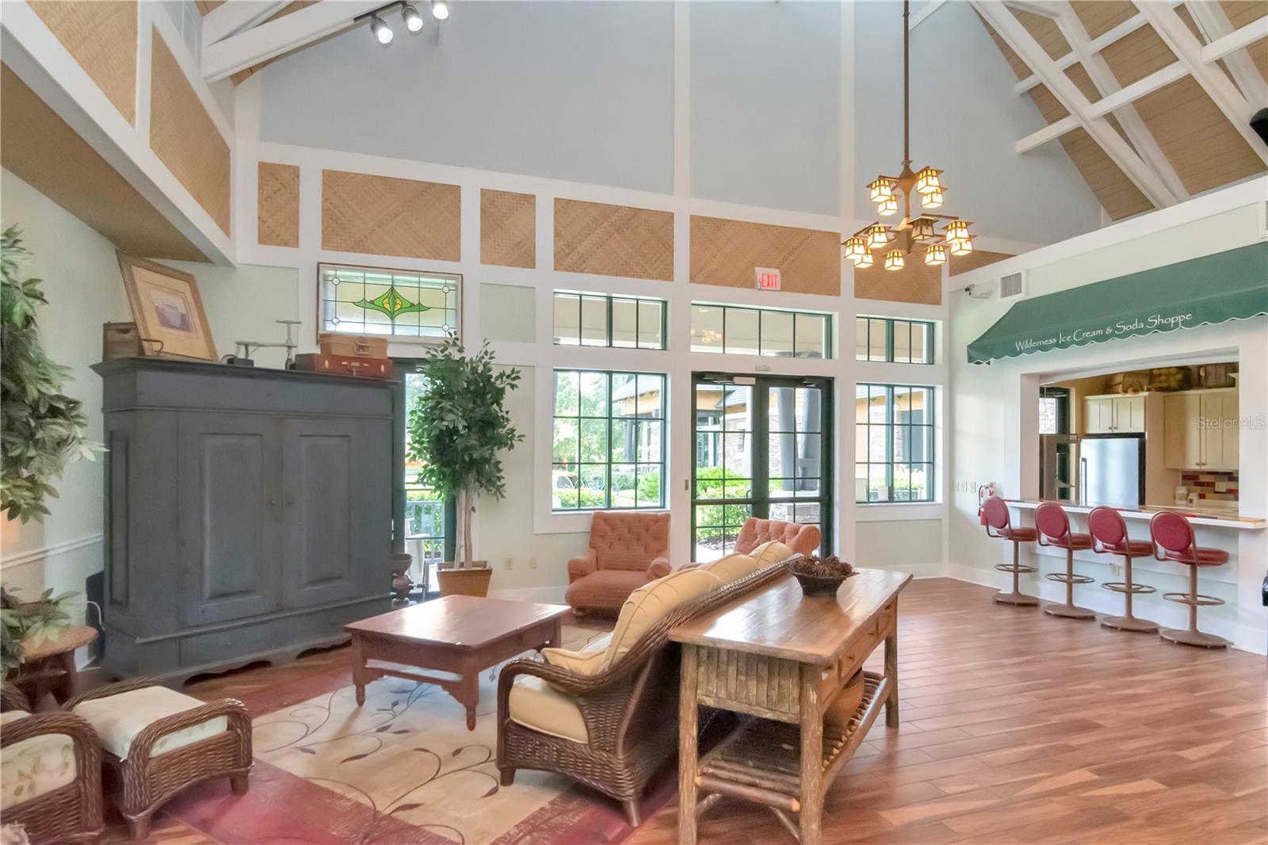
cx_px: 634
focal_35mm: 18
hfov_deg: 90.0
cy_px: 422
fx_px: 634
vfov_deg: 67.4
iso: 5000
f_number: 10
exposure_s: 1/160
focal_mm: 12
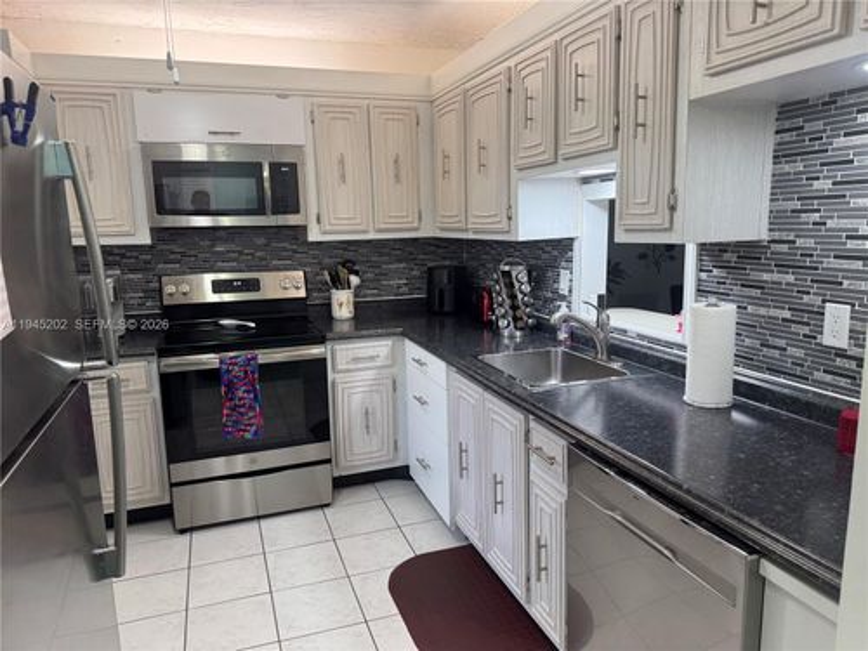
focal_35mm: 24
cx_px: 434
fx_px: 602
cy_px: 326
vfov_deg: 56.8
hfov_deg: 71.6
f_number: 1.78
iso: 160
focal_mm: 6.76
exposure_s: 1/120
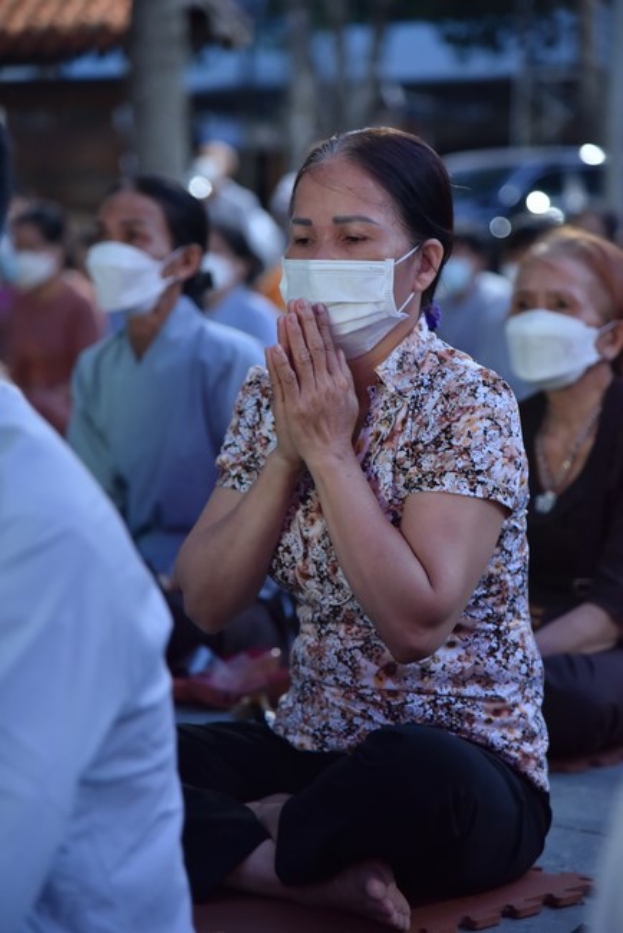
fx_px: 3111
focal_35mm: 120
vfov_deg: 17.1
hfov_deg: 11.4
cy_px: 466
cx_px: 312
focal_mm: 120
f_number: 4
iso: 2000
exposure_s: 1/60
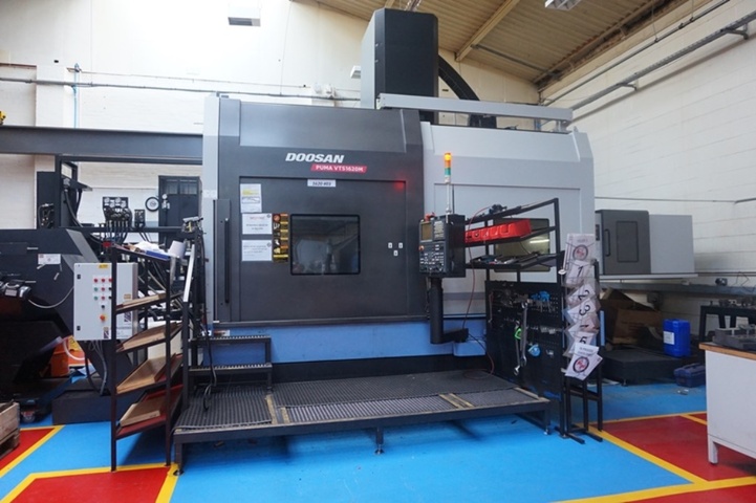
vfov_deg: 53.1
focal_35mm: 24
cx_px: 378
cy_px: 252
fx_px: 504
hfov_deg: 73.8
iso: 1600
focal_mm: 16
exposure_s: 1/160
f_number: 4
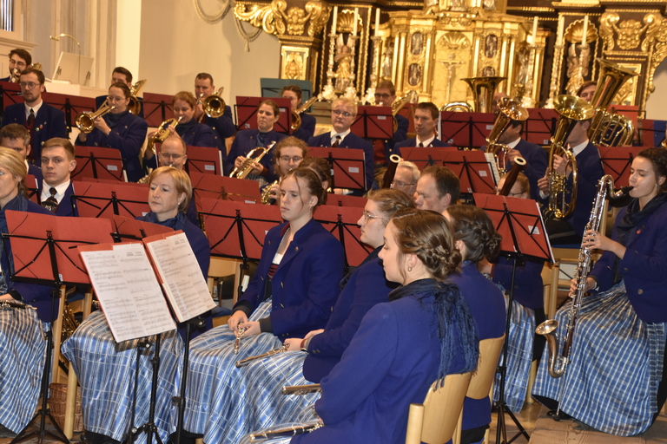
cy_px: 222
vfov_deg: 18.2
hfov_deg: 27.0
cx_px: 334
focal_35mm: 75
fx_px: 1389
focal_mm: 50
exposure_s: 1/60
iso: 800
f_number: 4.8
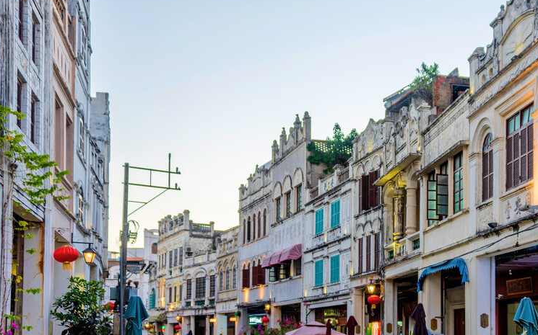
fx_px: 674
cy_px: 163
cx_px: 368
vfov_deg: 28.0
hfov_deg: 42.8
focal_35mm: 46
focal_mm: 28
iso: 100
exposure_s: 1/30
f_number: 4
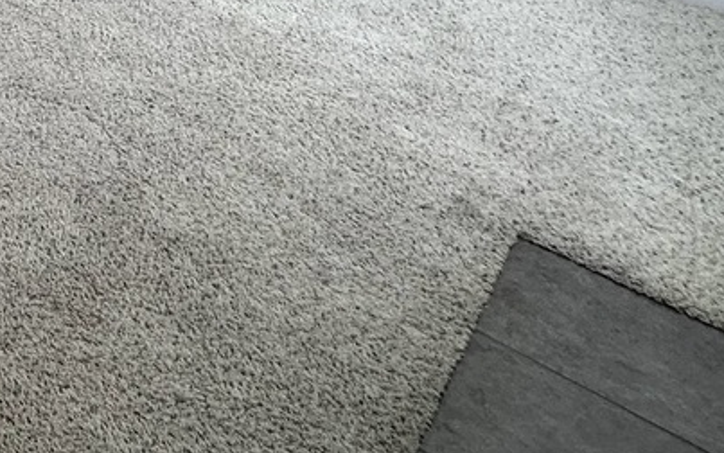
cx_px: -408
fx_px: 1046
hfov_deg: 26.0
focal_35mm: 53
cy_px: -435
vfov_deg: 17.7
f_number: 2.2
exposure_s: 1/120
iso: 125
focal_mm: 2.22
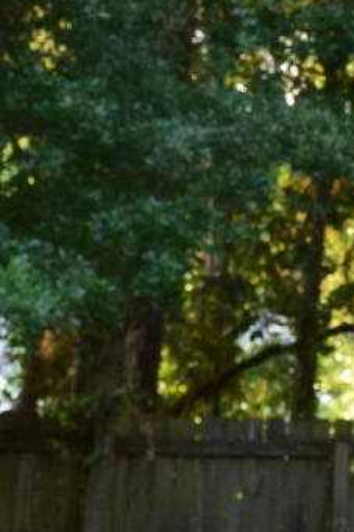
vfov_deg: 11.2
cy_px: -292
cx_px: 565
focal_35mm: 176
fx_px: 2598
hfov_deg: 7.6
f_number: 8
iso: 400
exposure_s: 1/50
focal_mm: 20
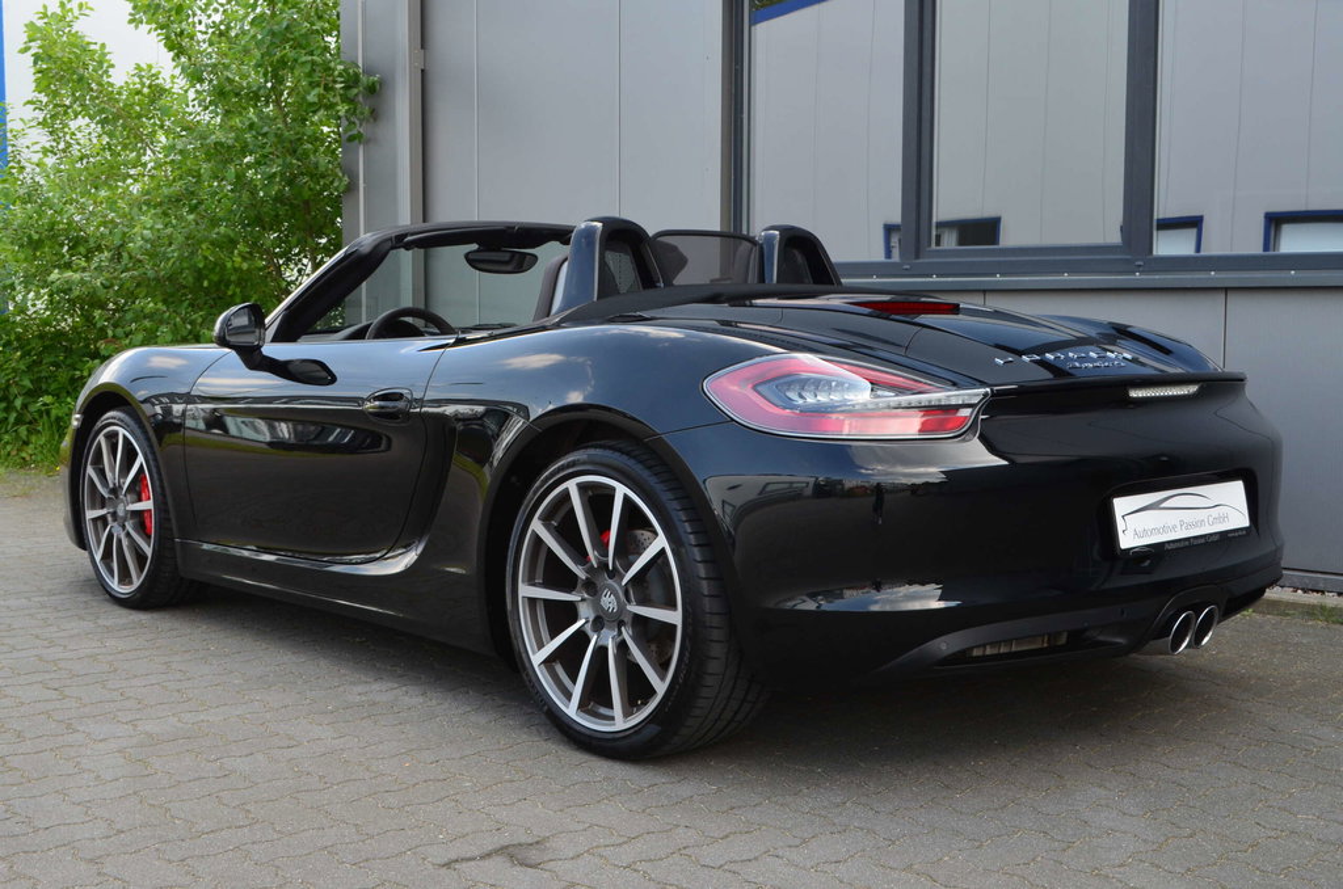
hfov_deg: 45.0
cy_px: 444
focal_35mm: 44
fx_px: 1619
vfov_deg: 30.7
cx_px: 672
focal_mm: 29
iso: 400
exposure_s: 1/60
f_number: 10
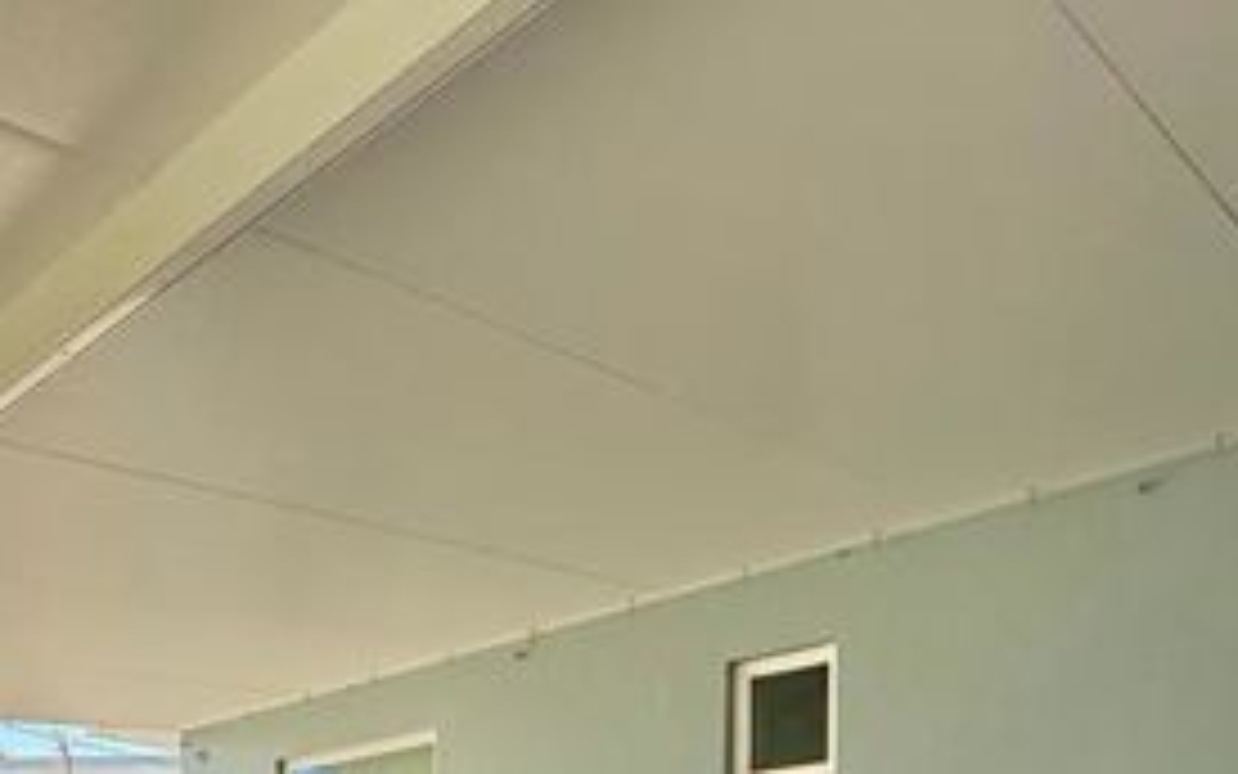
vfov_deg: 27.3
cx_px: 529
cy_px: 1044
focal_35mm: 38
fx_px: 1282
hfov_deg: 51.4
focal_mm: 2.22
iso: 64
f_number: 2.2
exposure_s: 1/664
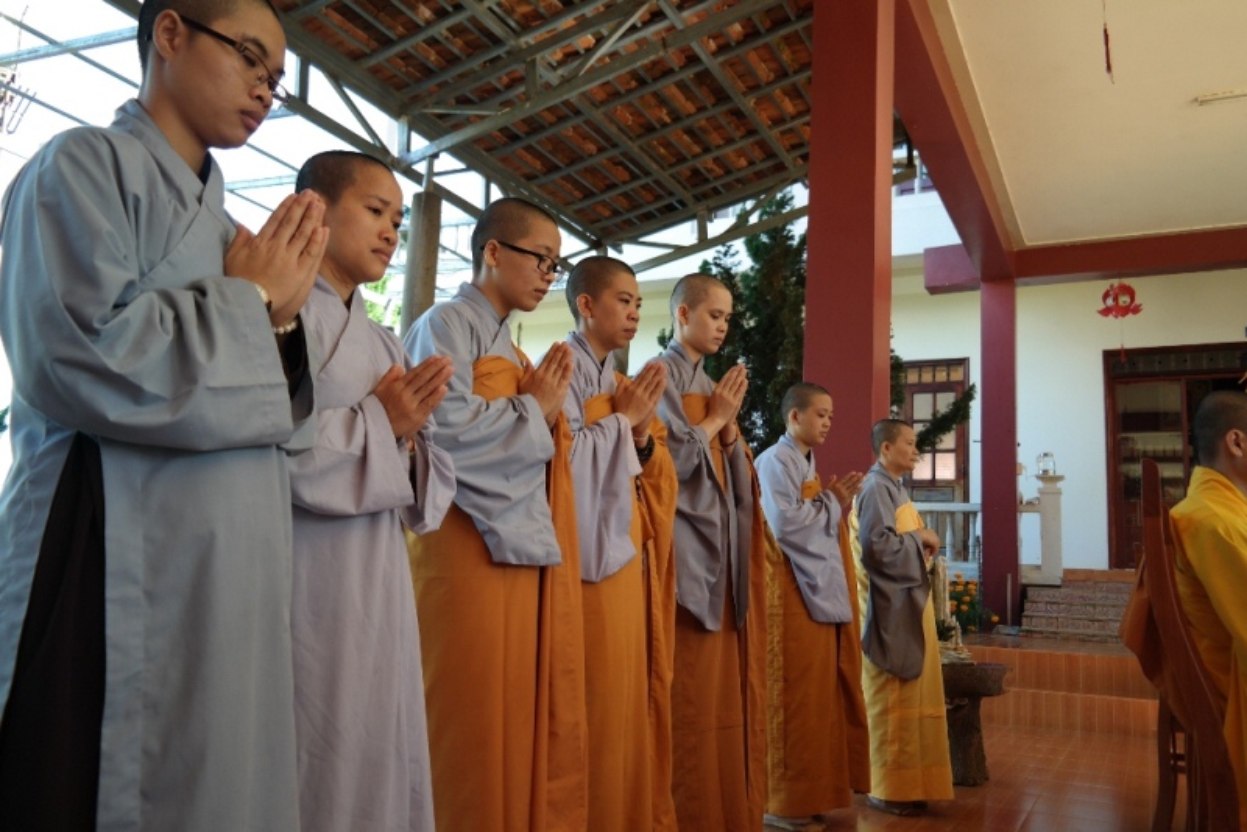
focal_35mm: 27
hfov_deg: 67.4
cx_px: 624
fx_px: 936
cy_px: 416
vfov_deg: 48.0
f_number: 3.5
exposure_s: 1/80
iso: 200
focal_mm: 18
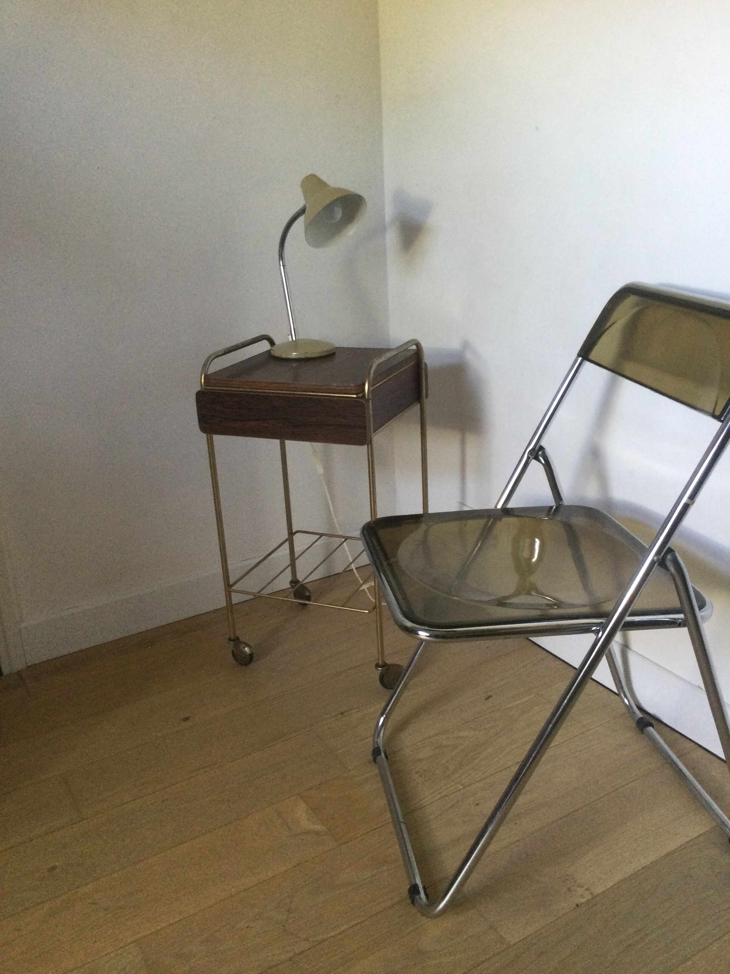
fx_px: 872
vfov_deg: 58.4
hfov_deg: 45.4
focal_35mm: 31
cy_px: 487
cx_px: 365
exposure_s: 1/33
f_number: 2.4
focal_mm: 3.3
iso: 125
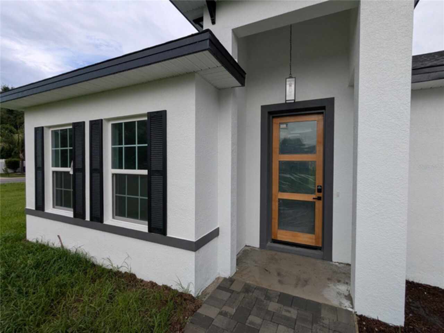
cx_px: 222
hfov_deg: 94.5
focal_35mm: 16
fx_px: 205
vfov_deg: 78.1
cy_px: 166
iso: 48
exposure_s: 1/949
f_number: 2.2
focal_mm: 2.35
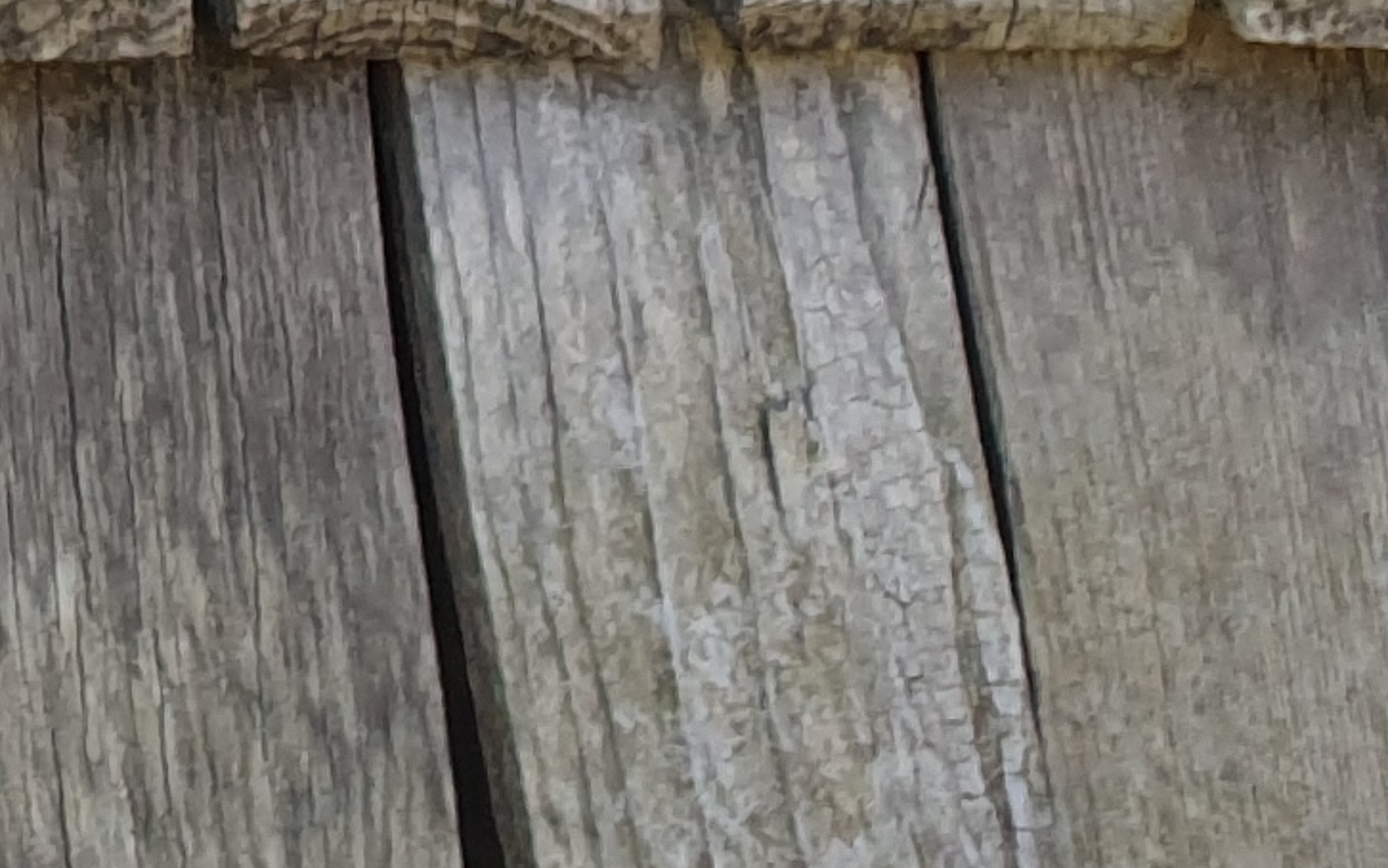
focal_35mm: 153
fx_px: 5789
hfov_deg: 10.7
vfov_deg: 7.4
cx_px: -2378
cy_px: -1853
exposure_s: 1/204
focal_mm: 4.3
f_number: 2.4
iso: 50
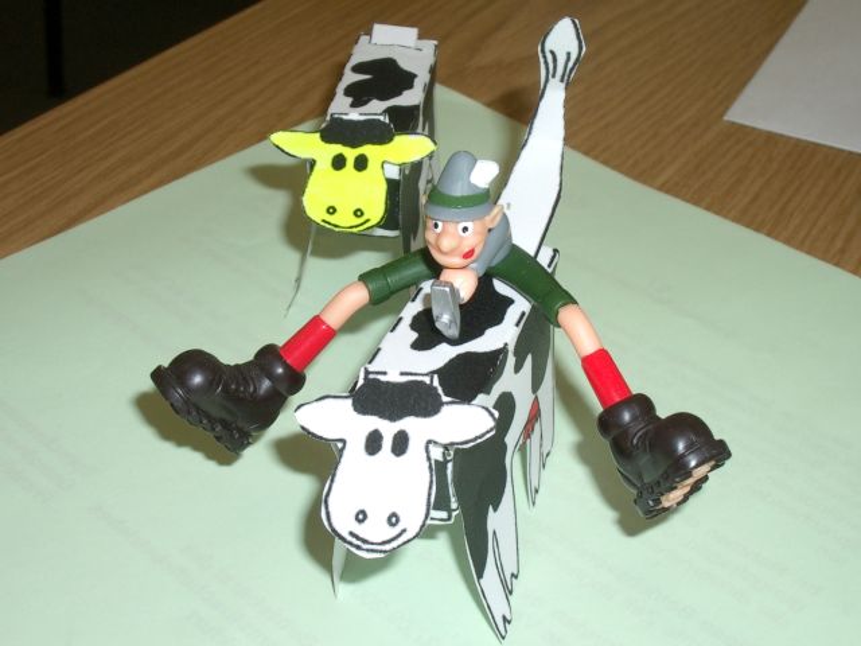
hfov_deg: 31.2
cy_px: 323
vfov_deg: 23.7
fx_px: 1542
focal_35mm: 62
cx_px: 430
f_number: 5.6
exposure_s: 1/40
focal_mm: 10.2
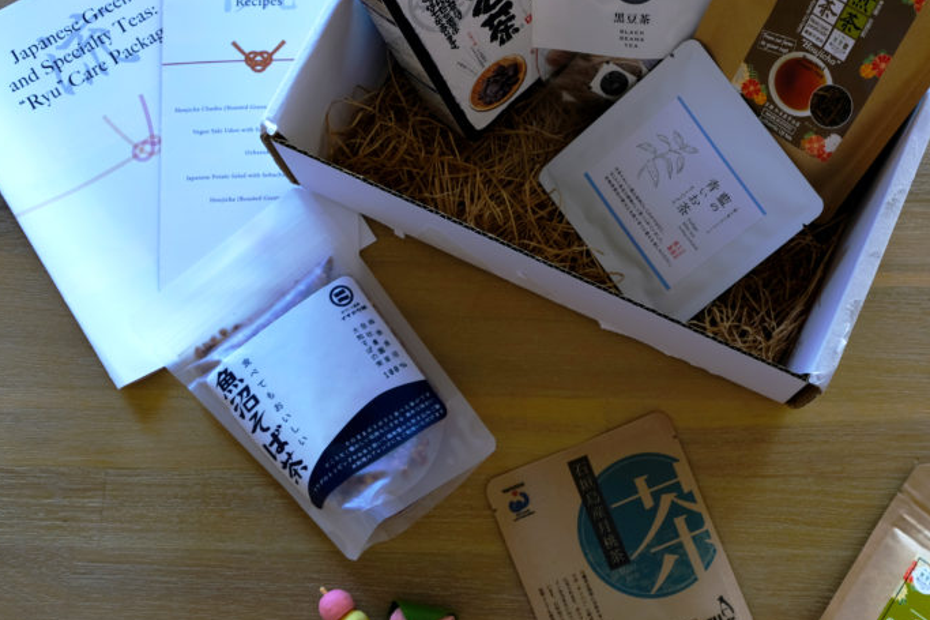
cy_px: 275
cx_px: 669
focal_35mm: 54
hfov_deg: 36.2
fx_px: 1395
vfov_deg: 25.0
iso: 100
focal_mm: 24.3
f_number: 5.6
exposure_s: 1/8
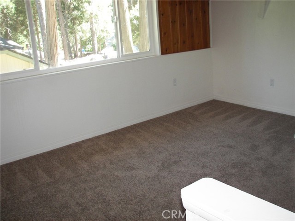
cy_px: 110
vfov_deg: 39.7
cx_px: 148
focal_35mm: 36
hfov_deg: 51.4
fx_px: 307
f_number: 2.8
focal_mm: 6
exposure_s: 1/30
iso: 100
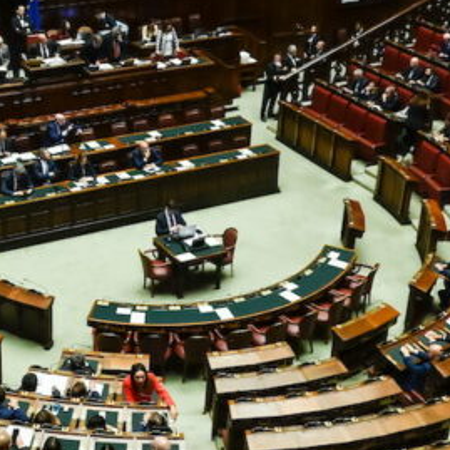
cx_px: 130
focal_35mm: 68
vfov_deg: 25.1
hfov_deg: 25.2
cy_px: 124
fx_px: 1000
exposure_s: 1/160
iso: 5000
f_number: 5.6
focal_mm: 28
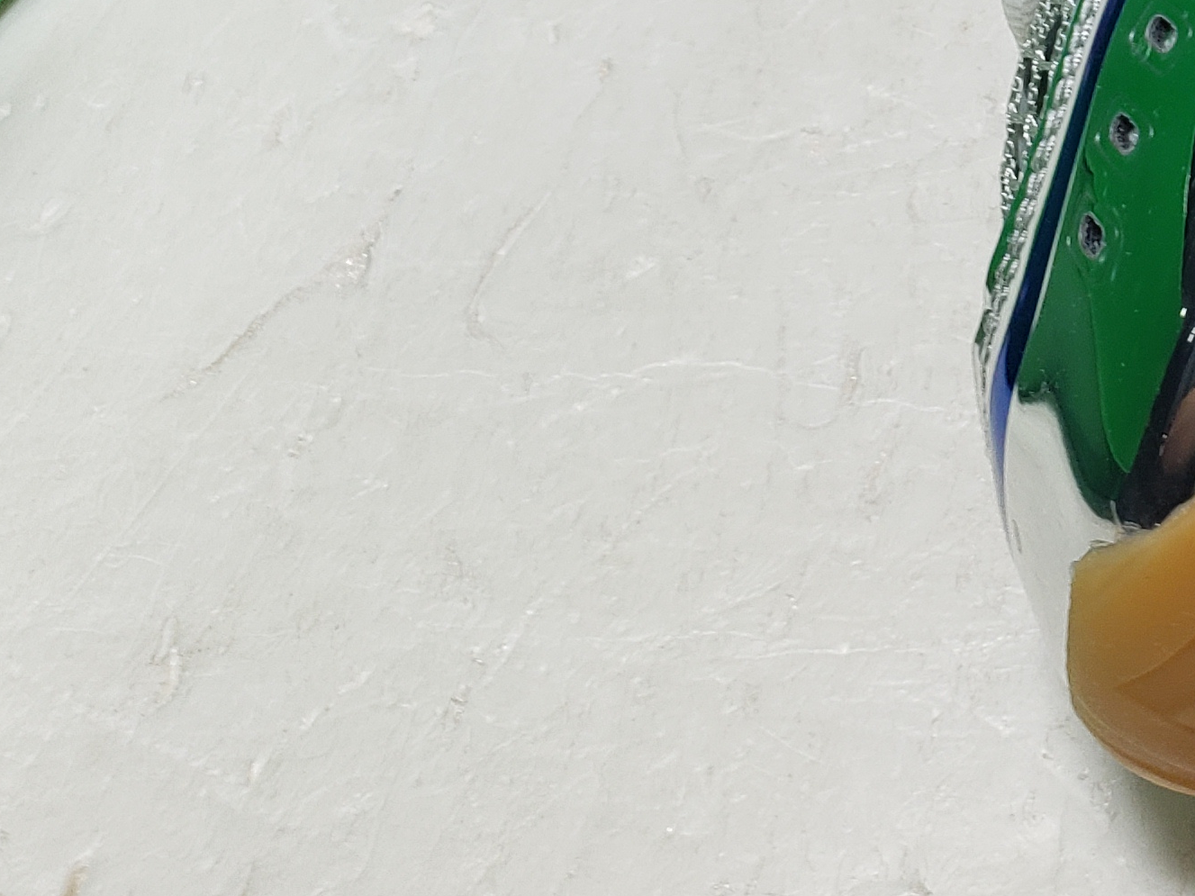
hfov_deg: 22.1
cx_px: 1568
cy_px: -244
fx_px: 2727
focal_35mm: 79
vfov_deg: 17.6
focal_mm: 4.3
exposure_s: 1/242
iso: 50
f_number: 2.4
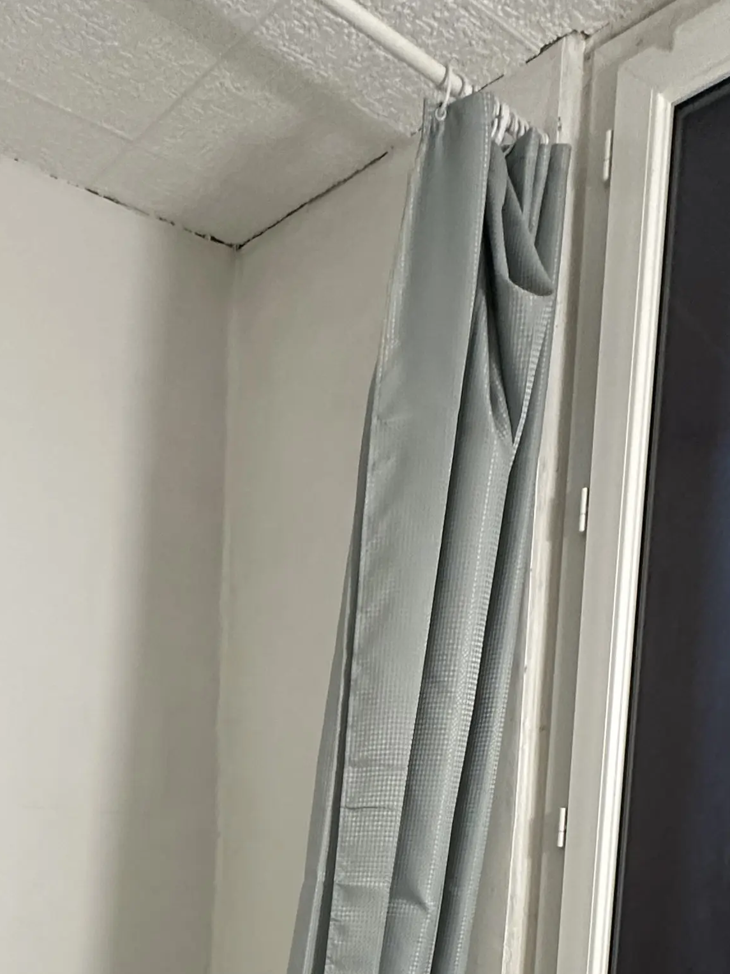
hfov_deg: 37.8
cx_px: 196
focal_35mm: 37
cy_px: 1074
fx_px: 1041
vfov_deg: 40.4
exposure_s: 1/100
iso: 320
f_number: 2.2
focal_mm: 2.22
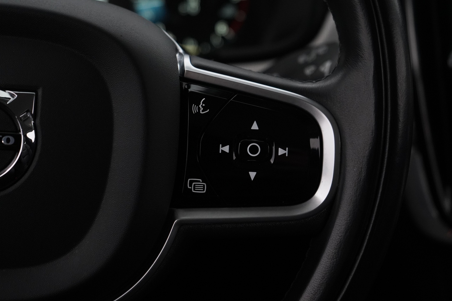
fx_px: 803
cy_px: 145
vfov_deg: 21.2
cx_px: 236
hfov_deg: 31.4
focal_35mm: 64
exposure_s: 1/80
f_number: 5
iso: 4000
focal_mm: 56
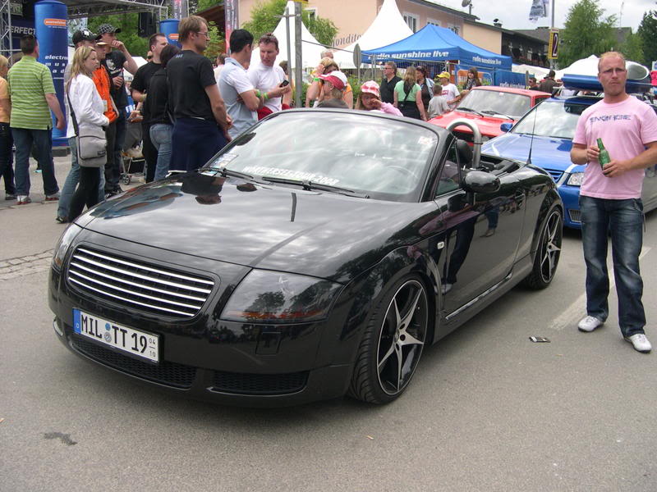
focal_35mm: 38
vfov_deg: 37.7
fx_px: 721
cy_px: 246
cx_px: 328
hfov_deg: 49.0
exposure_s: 1/638
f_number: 2.8
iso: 100
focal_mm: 8
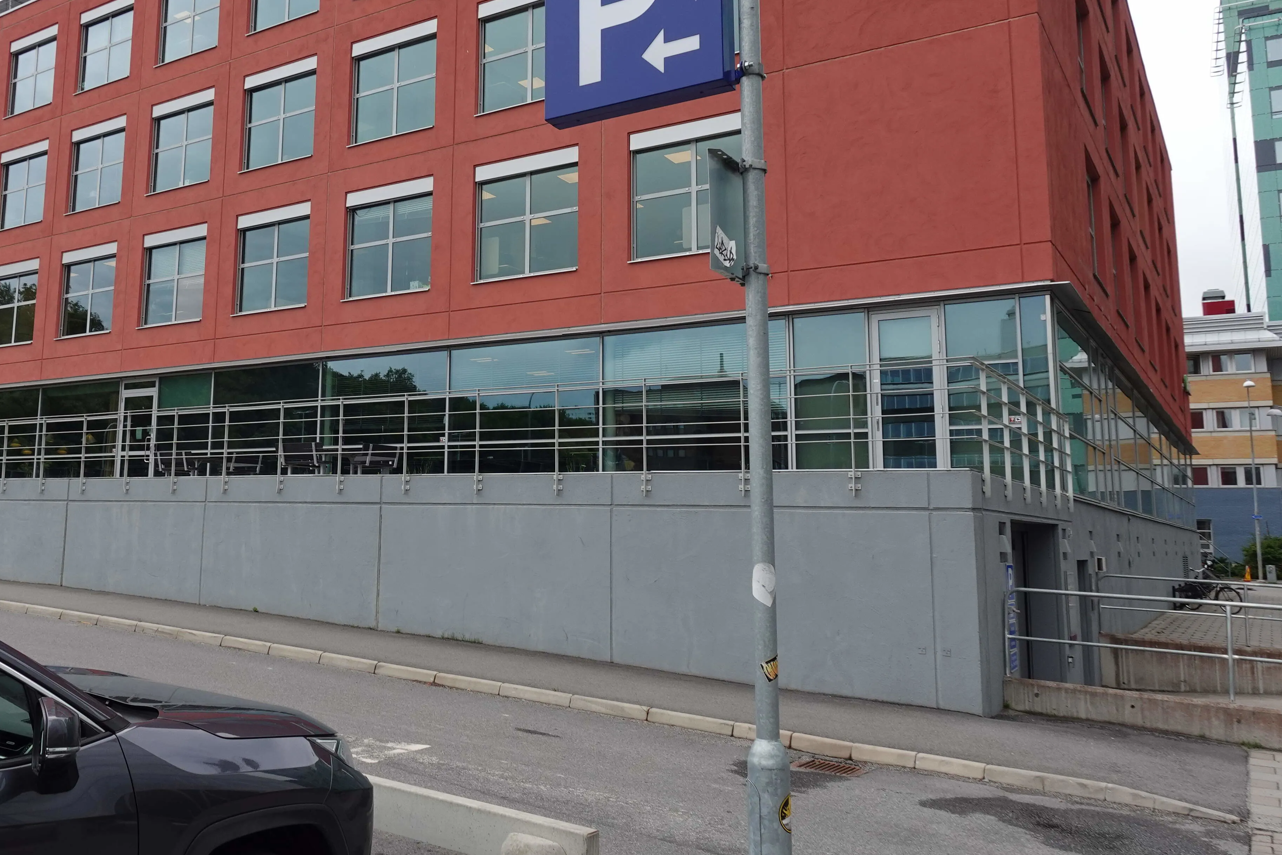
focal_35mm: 30
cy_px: 359
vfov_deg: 43.5
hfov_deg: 60.5
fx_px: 1068
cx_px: 433
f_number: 5.6
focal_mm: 7.74
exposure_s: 1/200
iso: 125
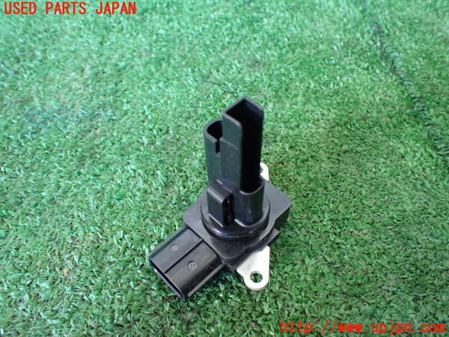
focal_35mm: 30
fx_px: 389
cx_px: 224
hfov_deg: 60.0
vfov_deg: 46.8
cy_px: 168
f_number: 2.3
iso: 800
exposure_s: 1/80
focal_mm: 5.4
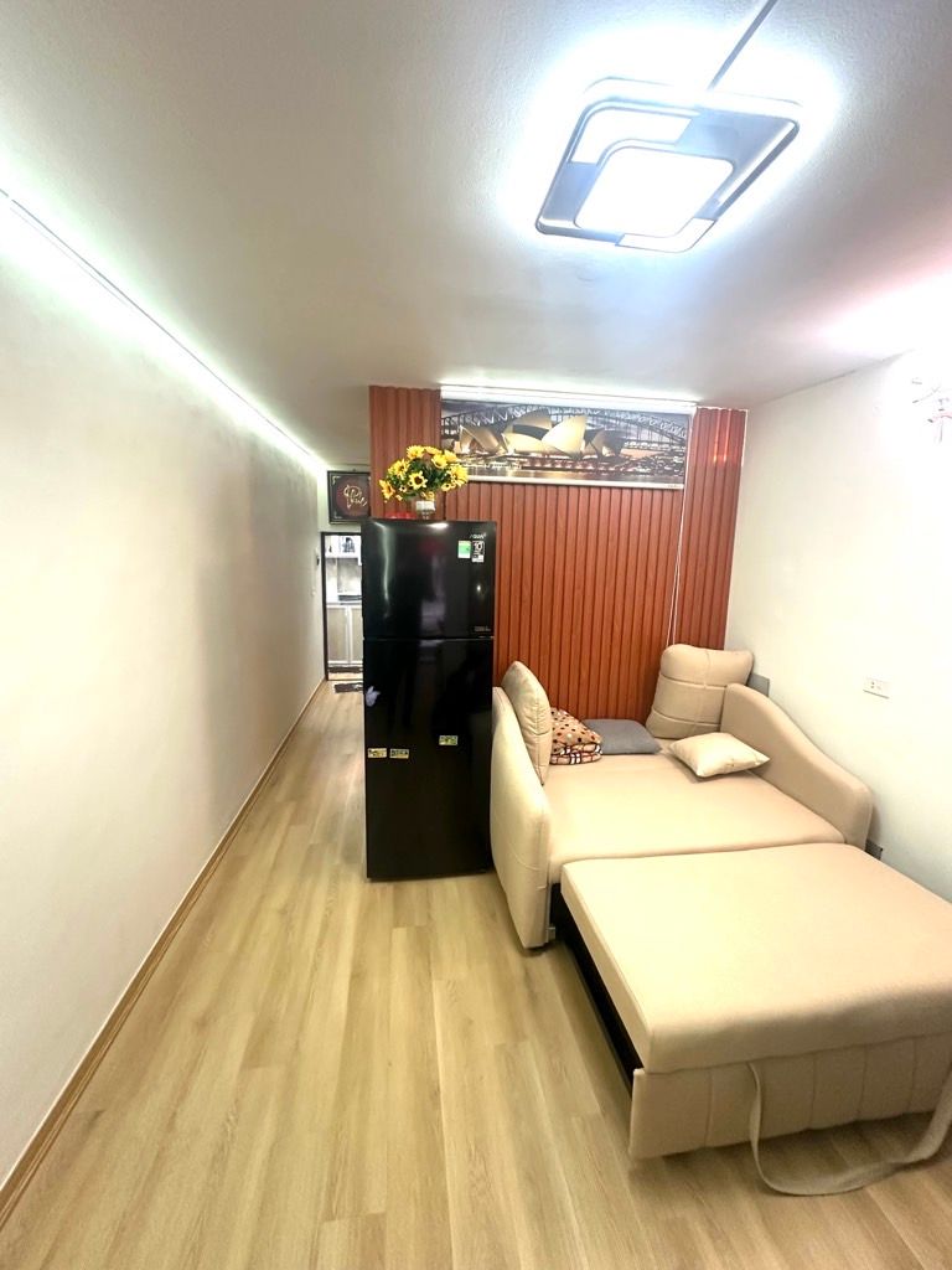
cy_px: 635
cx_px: 476
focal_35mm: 14
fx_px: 513
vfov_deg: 102.1
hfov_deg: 85.7
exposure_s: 1/50
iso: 320
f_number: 2.2
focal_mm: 2.22
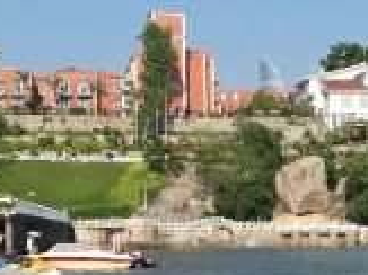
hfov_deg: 16.8
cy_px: 195
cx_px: 305
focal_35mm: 116
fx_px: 1232
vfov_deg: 12.7
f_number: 2
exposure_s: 1/1000
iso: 50
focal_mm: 4.04
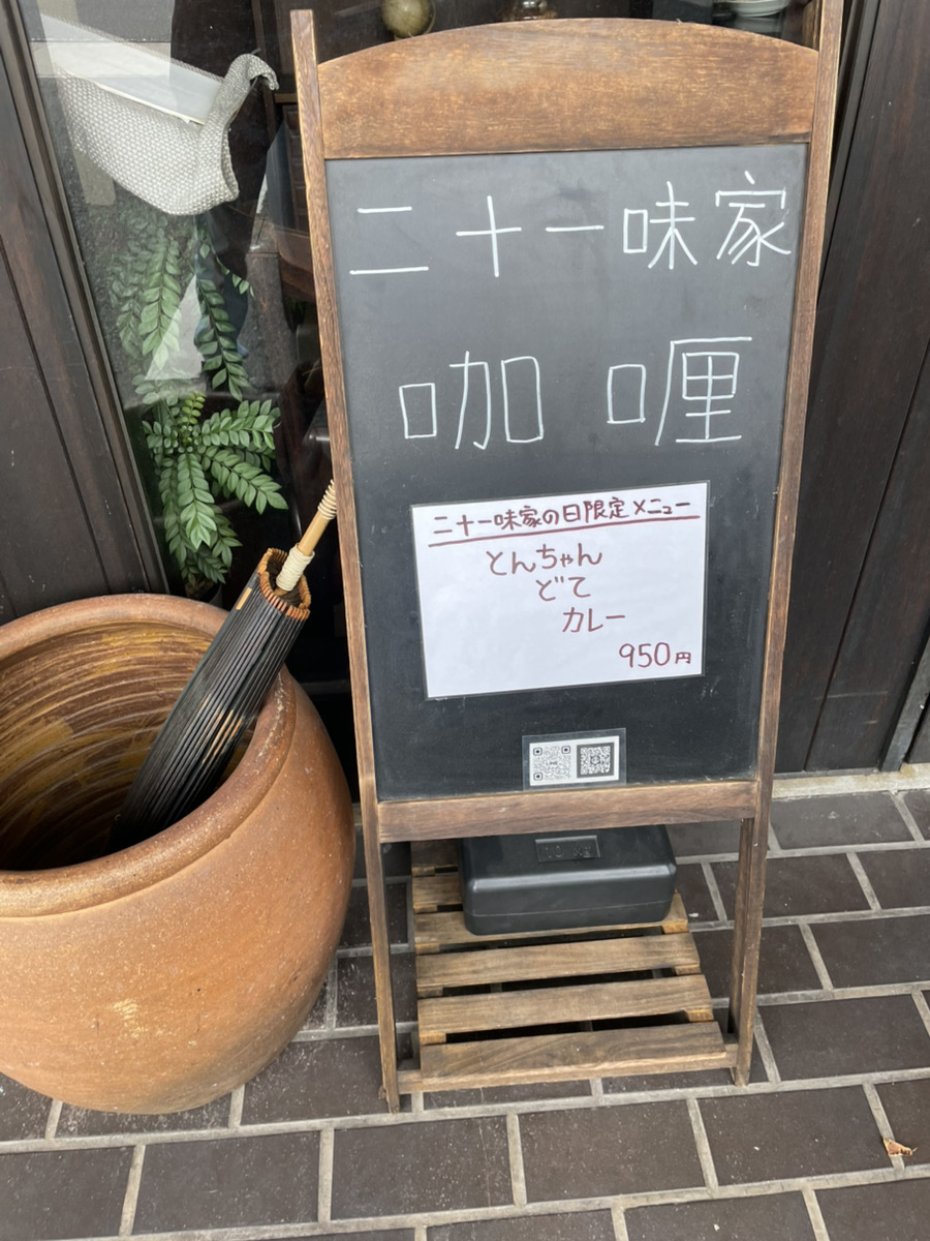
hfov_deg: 53.1
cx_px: 465
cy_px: 620
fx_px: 931
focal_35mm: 26
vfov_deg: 67.3
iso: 50
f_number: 1.6
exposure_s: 1/120
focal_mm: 4.2
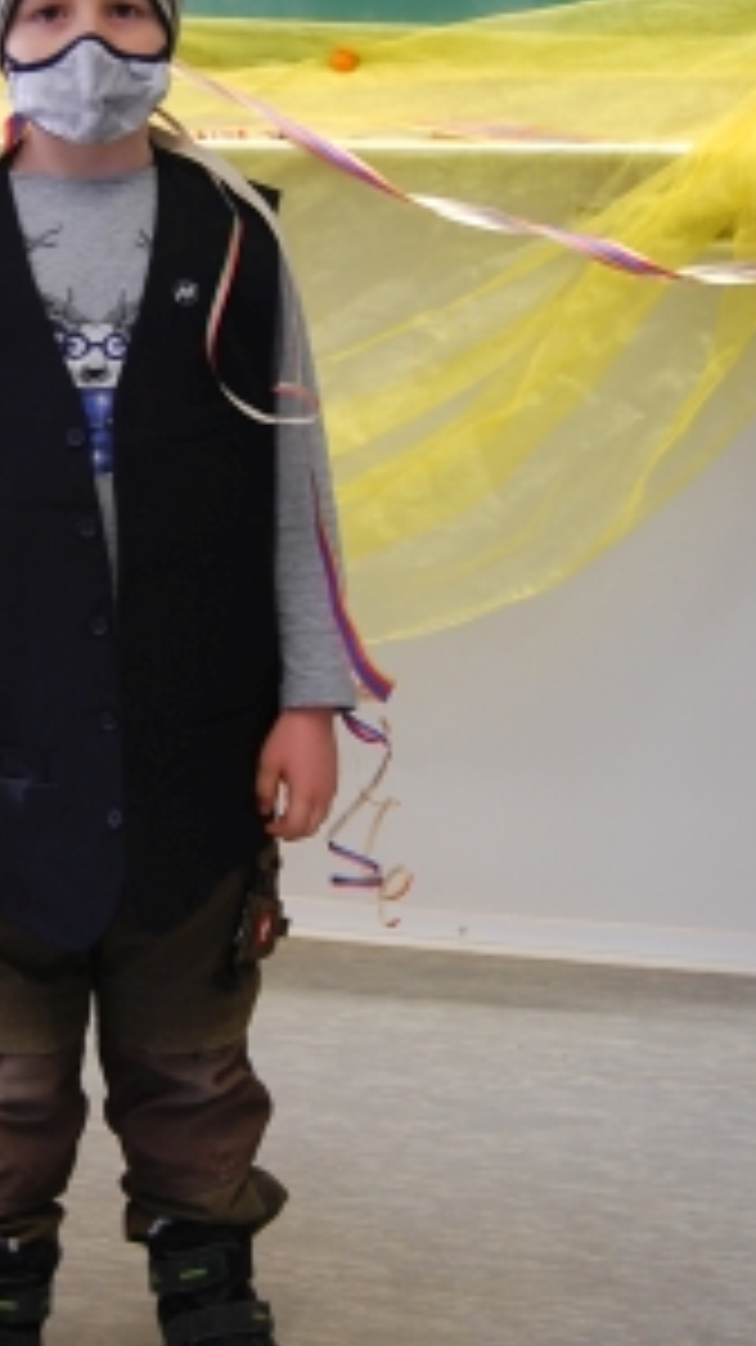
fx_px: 2953
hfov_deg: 14.5
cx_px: 169
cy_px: 527
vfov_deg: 25.6
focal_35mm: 83
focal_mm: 35
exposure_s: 1/30
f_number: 4.8
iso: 320
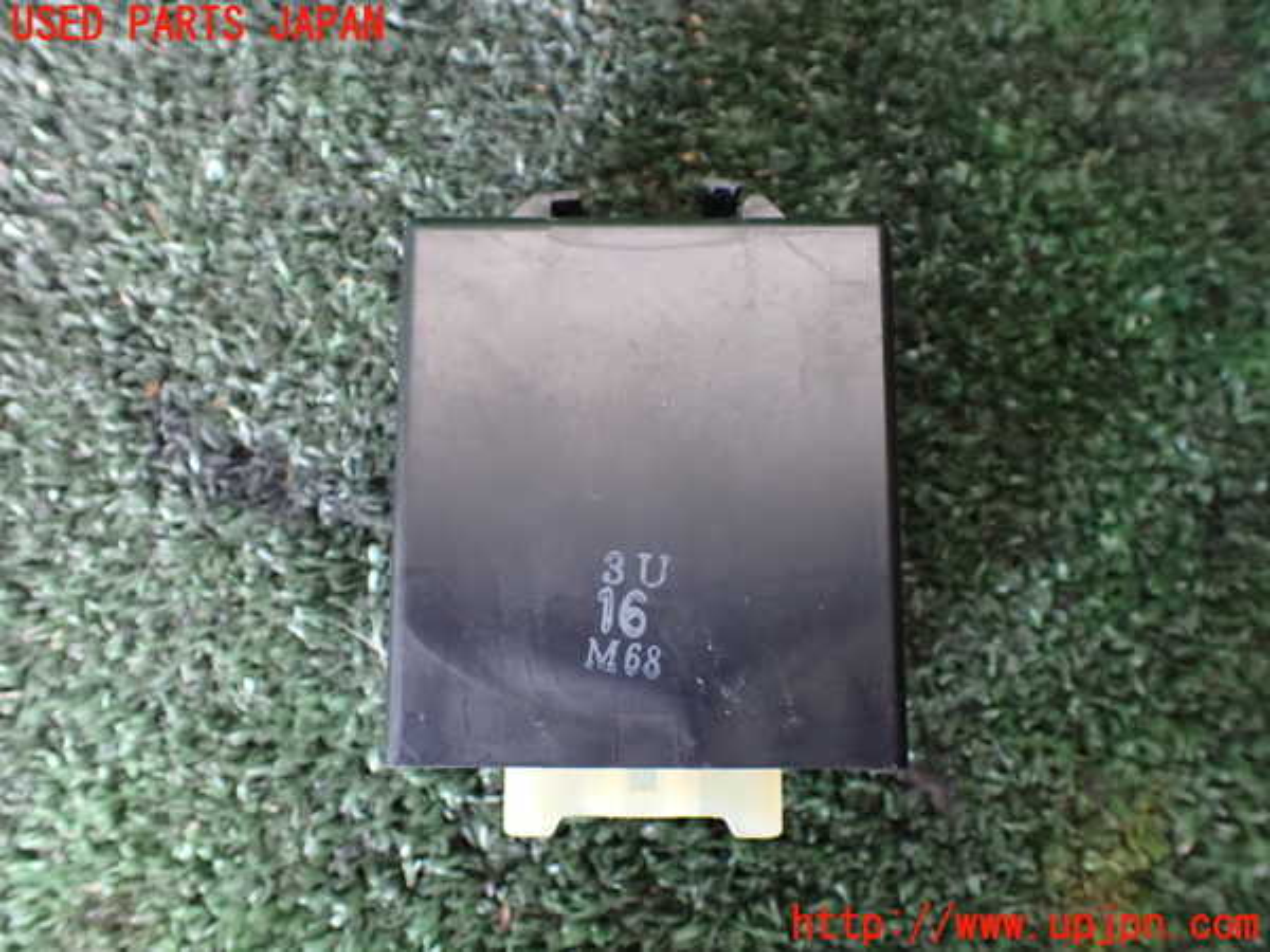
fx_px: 1101
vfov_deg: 46.8
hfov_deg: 60.0
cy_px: 476
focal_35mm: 30
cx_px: 635
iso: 1250
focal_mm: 5.4
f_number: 2.3
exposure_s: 1/30
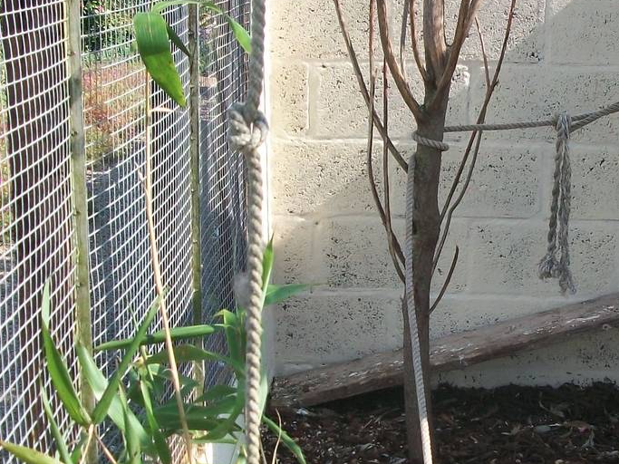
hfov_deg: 25.7
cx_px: 465
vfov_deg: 19.6
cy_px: 247
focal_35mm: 75
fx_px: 1341
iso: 80
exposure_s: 1/500
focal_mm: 5.7
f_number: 2.9
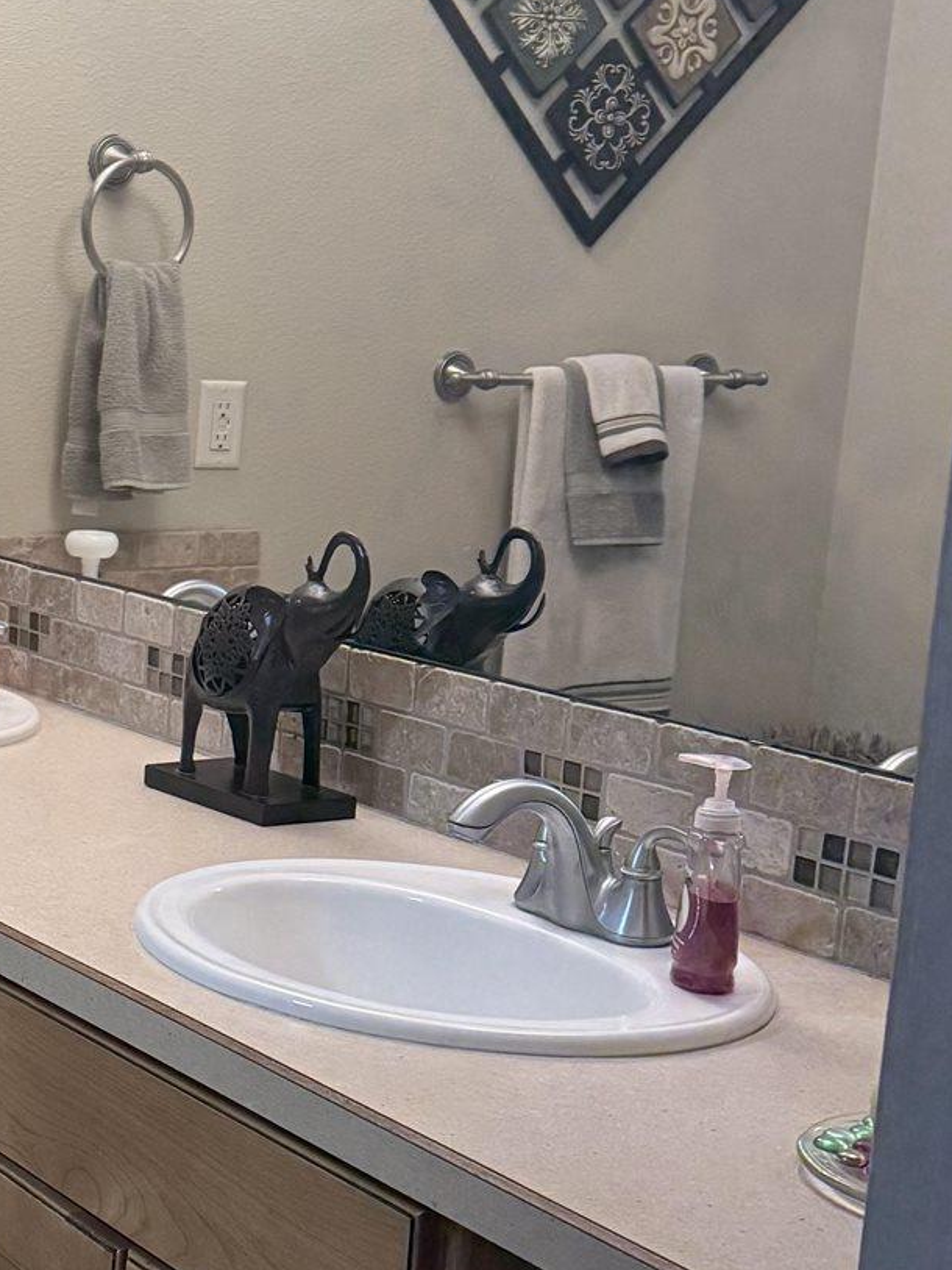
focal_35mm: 68
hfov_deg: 20.6
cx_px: -92
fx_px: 2493
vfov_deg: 28.5
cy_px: 758
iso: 400
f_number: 1.78
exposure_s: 1/120
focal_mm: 6.76
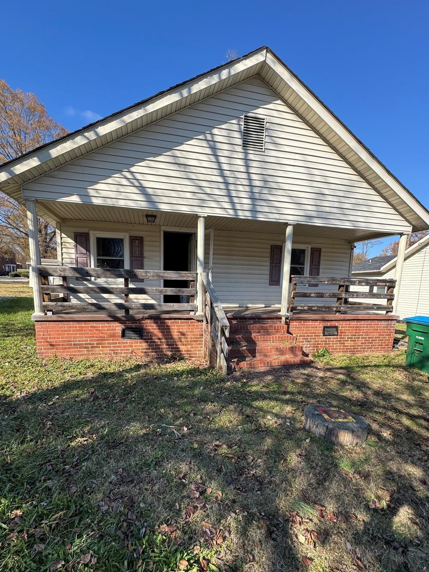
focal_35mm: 16
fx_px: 264
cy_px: 323
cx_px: 202
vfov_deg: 94.0
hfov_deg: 78.0
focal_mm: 2.22
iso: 40
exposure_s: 1/646
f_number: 2.2
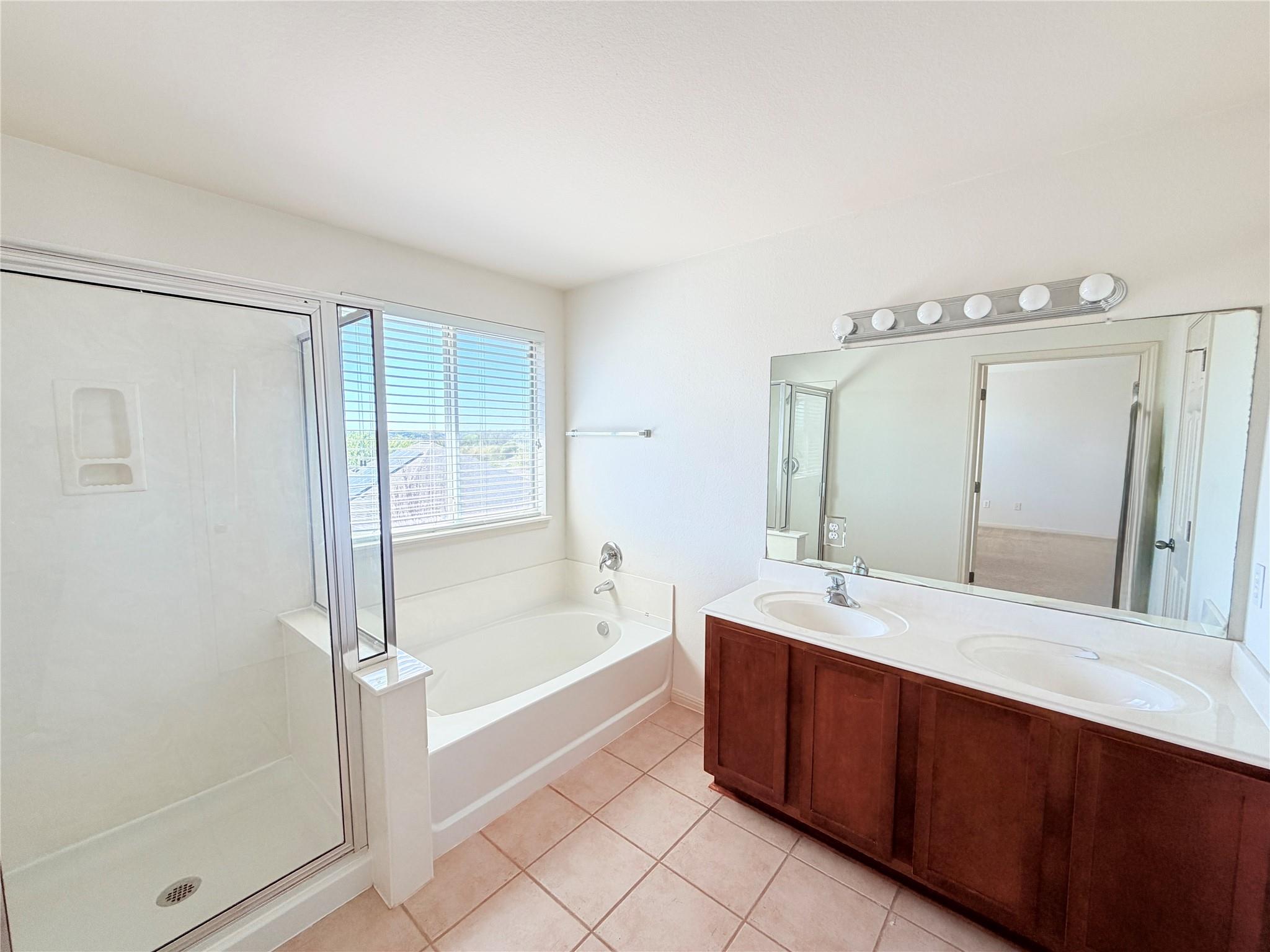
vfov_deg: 85.7
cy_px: 476
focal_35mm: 14
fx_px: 514
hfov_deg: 102.1
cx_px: 635
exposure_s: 1/121
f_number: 2.2
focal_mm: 2.22
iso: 80
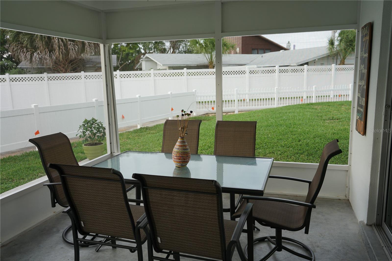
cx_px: 196
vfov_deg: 44.9
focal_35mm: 29
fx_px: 316
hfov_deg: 63.7
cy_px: 130
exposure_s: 1/160
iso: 200
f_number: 4.5
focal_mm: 29
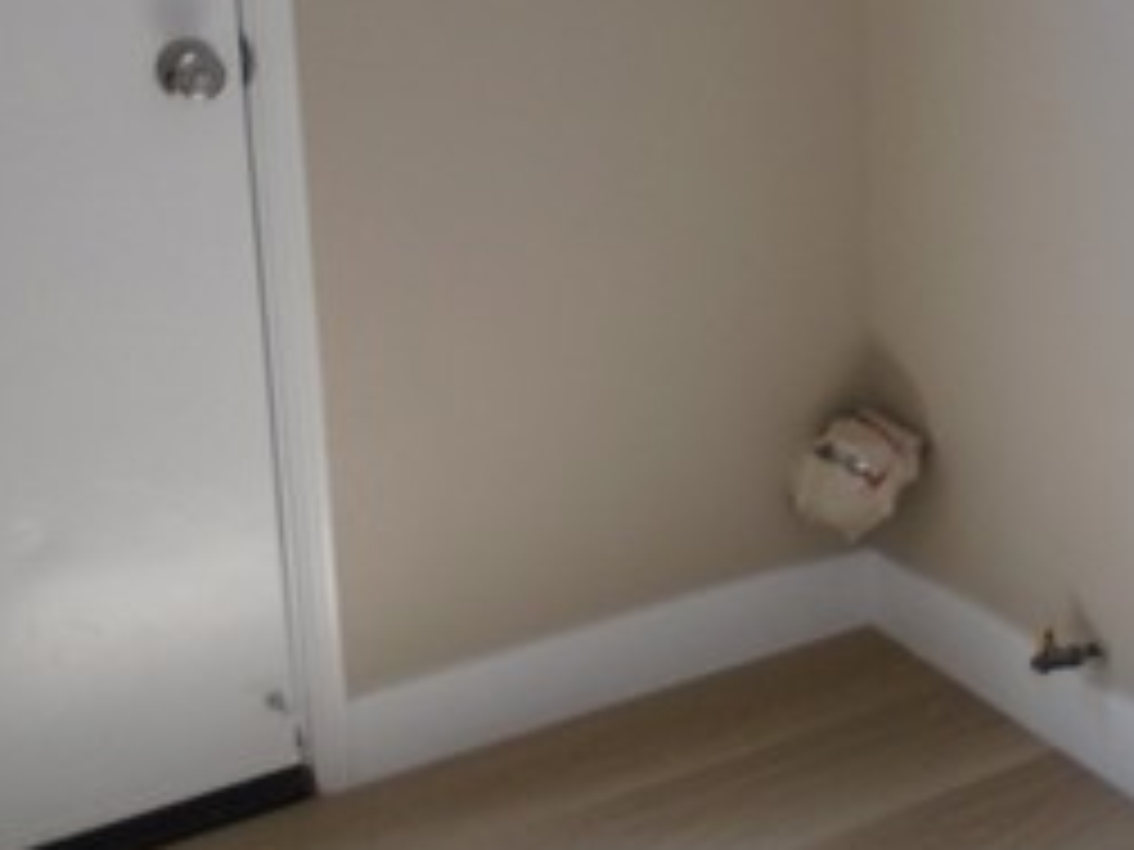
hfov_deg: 27.9
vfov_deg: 21.8
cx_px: 1102
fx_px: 2162
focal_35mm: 66
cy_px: 99
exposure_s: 1/40
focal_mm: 4.6
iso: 100
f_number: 3.2
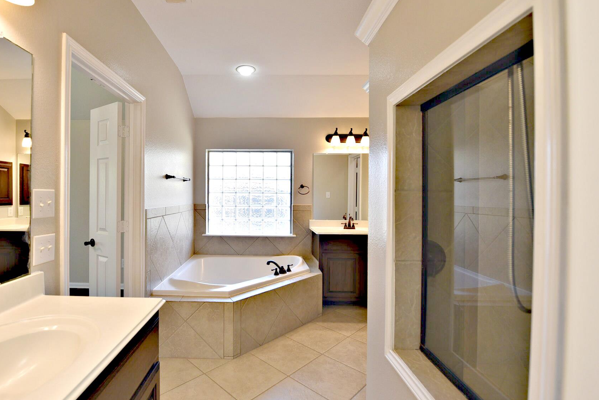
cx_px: 254
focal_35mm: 17
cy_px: 195
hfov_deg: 92.5
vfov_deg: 70.5
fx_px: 283
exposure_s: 1/80
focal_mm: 14
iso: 400
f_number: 4.5
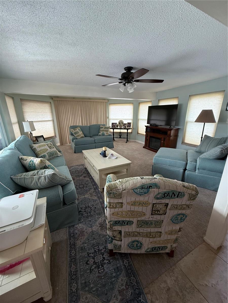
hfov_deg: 85.7
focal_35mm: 14
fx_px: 123
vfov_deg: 102.1
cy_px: 152
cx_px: 114
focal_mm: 2.22
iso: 250
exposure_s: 1/60
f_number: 2.2
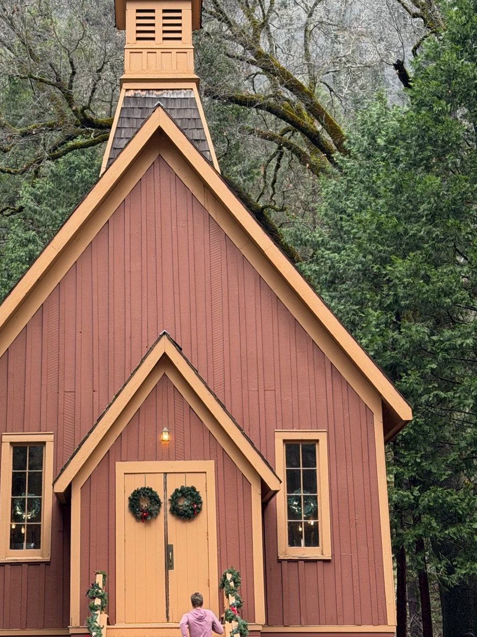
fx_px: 1397
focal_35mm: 76
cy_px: 256
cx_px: 167
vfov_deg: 25.6
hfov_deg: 19.3
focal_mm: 6.76
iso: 64
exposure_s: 1/121
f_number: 1.78
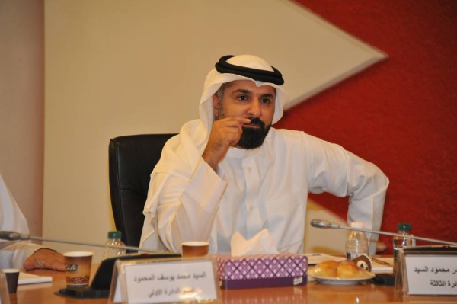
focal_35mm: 210
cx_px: 228
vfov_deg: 6.5
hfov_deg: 9.8
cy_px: 152
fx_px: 2664
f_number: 5.6
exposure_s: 1/80
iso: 3200
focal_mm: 210
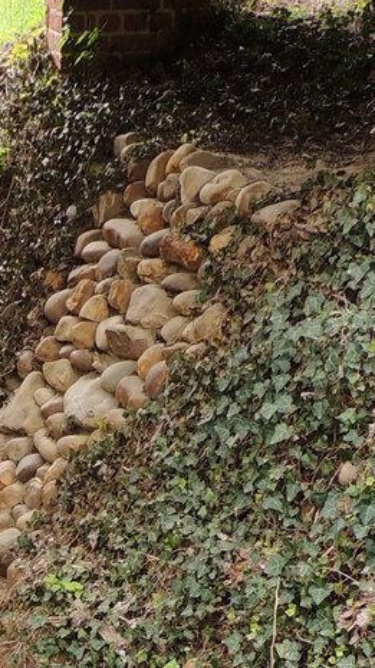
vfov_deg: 25.8
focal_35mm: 72
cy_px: 829
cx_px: -75
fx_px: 1275
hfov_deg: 16.1
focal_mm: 4.3
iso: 100
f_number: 3
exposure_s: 1/160
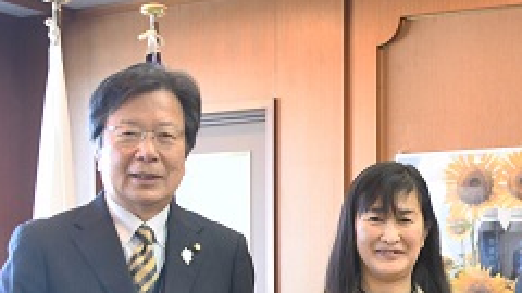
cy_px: 353
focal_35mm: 85
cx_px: 526
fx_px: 1177
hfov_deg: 23.9
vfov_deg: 13.8
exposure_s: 1/80
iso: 1250
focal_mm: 20
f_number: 4.5
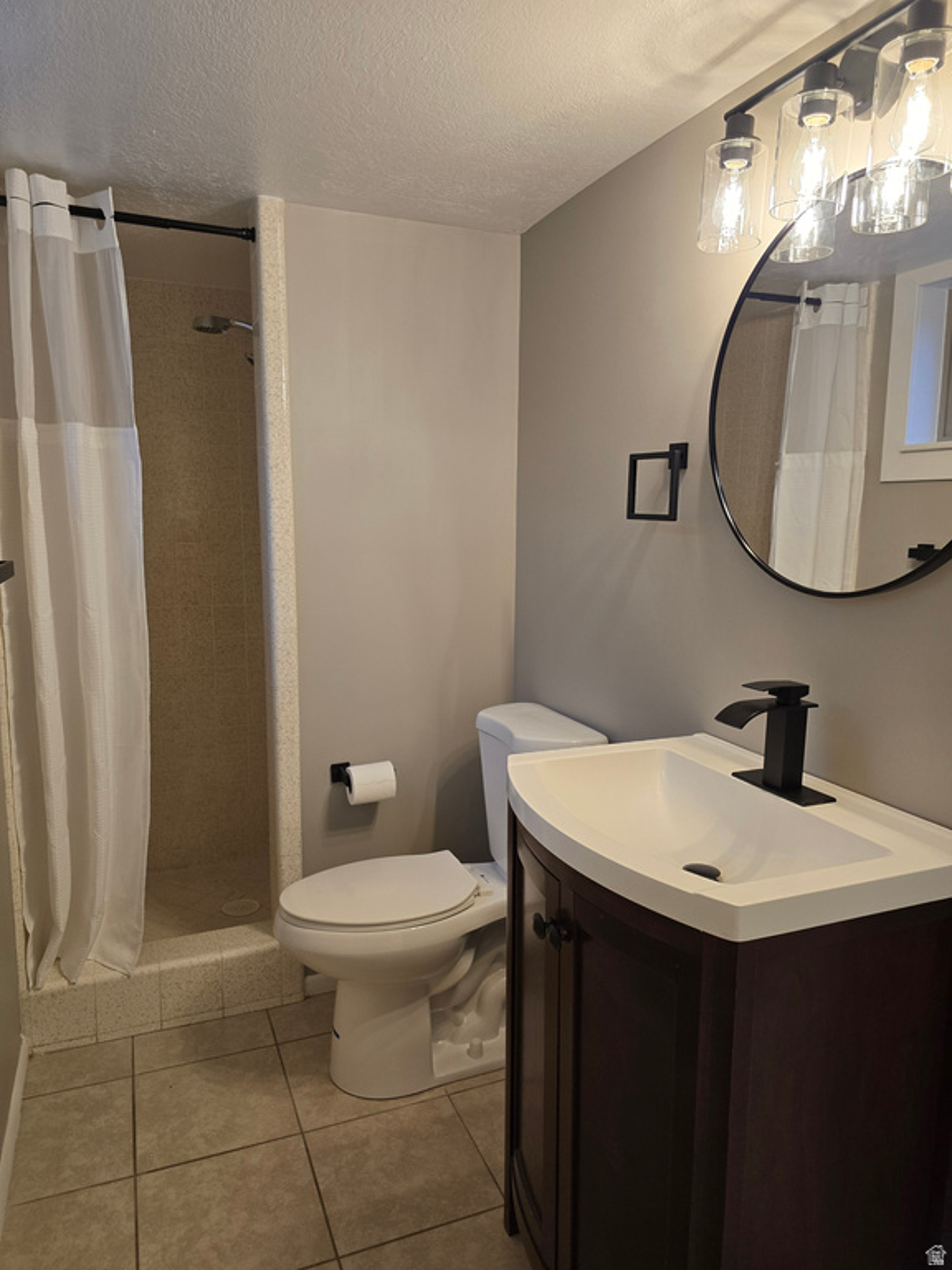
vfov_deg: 73.9
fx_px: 843
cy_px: 635
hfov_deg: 58.9
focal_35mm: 23
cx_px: 476
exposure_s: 1/120
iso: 160
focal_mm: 6.3
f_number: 1.7
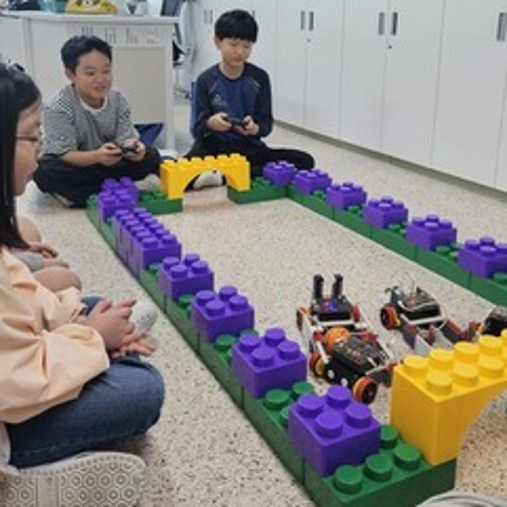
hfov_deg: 43.8
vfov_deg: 43.3
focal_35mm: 38
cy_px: 175
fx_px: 630
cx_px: 273
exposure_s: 1/207
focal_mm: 5.4
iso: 200
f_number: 1.8
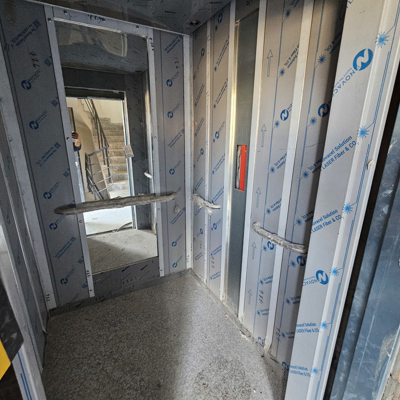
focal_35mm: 16
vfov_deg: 87.4
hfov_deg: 87.4
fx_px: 209
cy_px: 207
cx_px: 194
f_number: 2.2
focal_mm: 2.2
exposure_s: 1/24
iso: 640
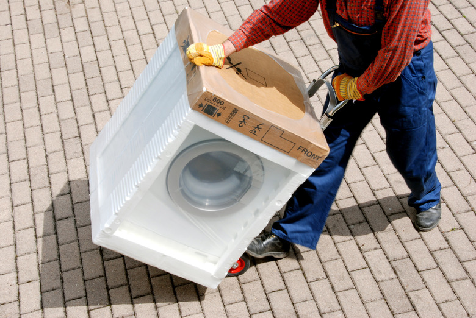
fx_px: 953
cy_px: 159
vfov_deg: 19.0
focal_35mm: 72
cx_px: 238
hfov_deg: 28.0
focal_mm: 48
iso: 160
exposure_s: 1/30
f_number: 29
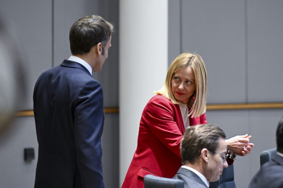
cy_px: 94
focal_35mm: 200
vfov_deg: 6.9
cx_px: 142
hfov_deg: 10.3
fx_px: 1572
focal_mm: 200
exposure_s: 1/320
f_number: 4
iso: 4000
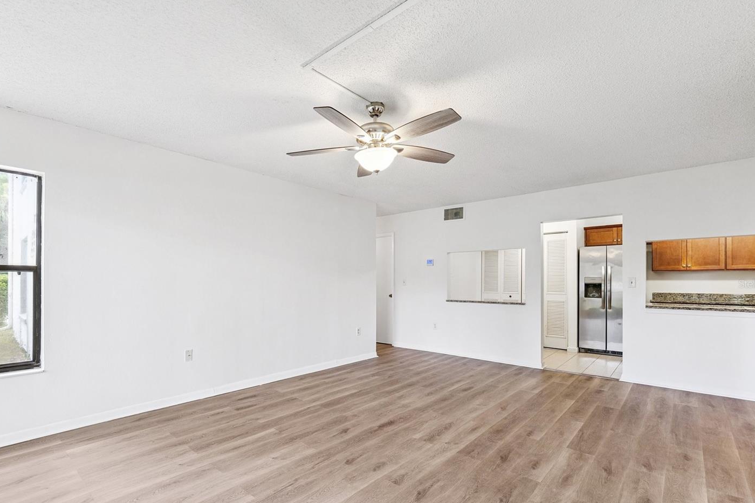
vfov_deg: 73.4
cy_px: 284
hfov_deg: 96.6
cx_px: 355
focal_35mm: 16
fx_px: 335
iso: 400
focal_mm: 14
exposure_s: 1/15
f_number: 8
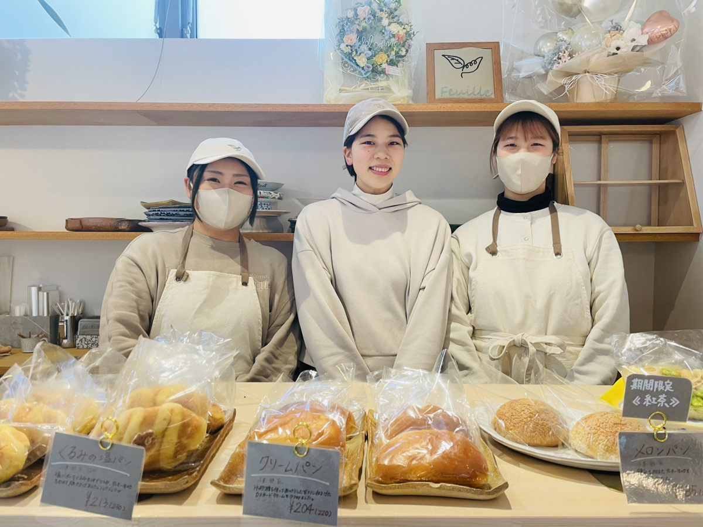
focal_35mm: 26
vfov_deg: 53.1
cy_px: 264
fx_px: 528
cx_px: 352
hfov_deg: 67.3
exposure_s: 1/50
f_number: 1.6
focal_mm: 4.2
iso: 80
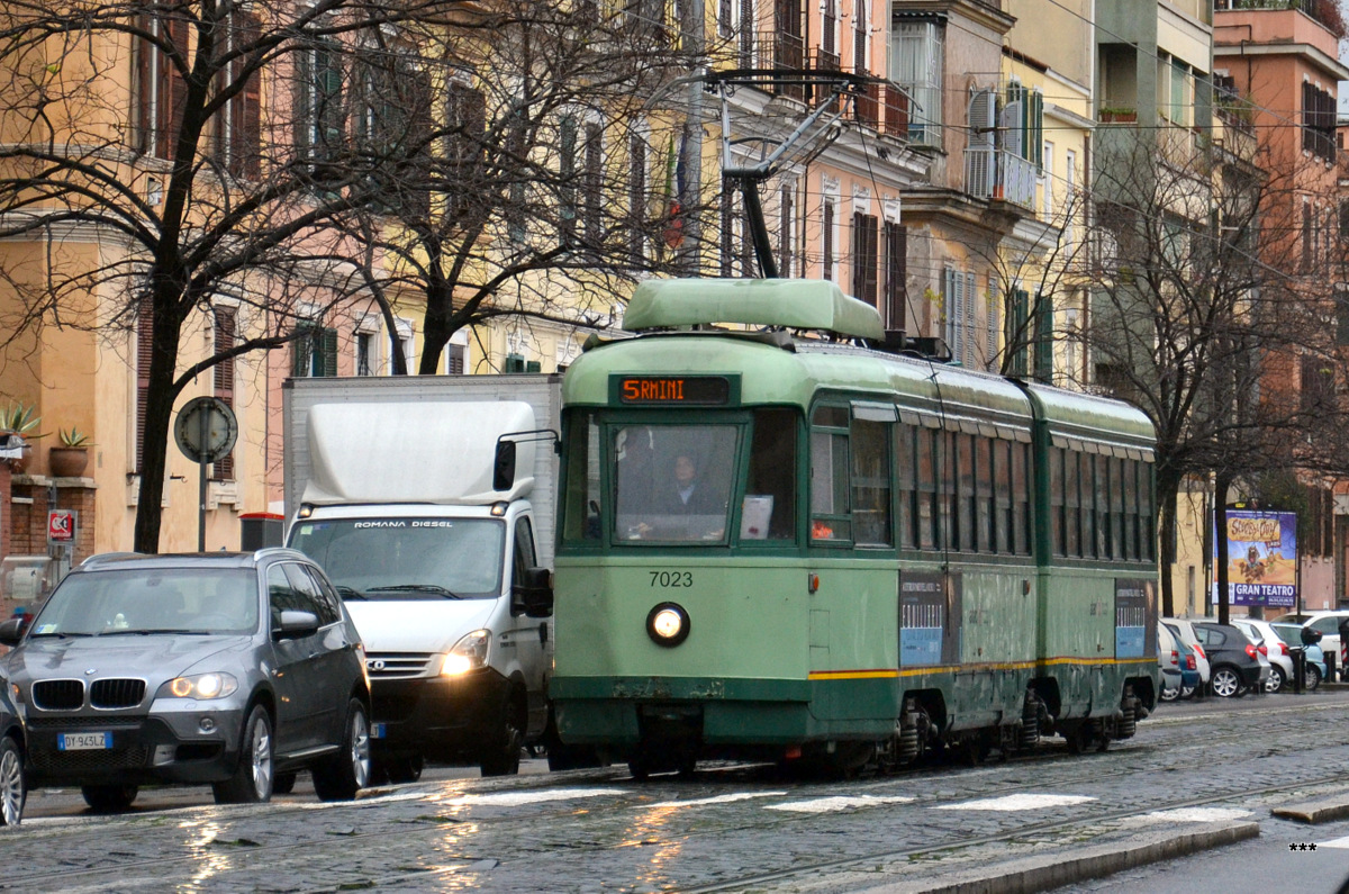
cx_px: 674
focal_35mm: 128
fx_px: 4768
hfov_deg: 16.1
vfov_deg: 10.7
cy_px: 447
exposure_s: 1/500
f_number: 5.6
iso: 640
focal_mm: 85
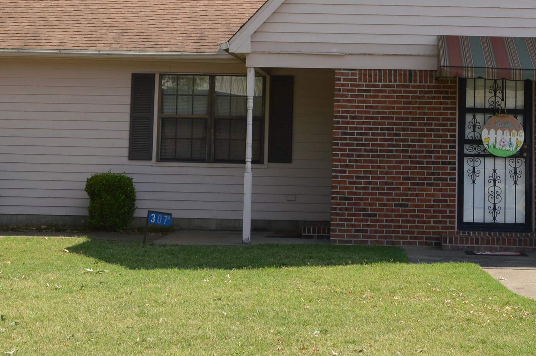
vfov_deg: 16.3
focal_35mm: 81
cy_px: -36
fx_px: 1205
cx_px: 332
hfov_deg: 25.0
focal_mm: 24
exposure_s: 1/200
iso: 100
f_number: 8
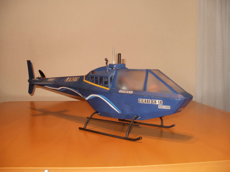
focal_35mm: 36
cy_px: 86
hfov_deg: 51.4
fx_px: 239
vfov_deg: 39.7
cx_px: 115
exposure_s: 1/30
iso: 125
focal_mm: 6.3
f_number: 3.5
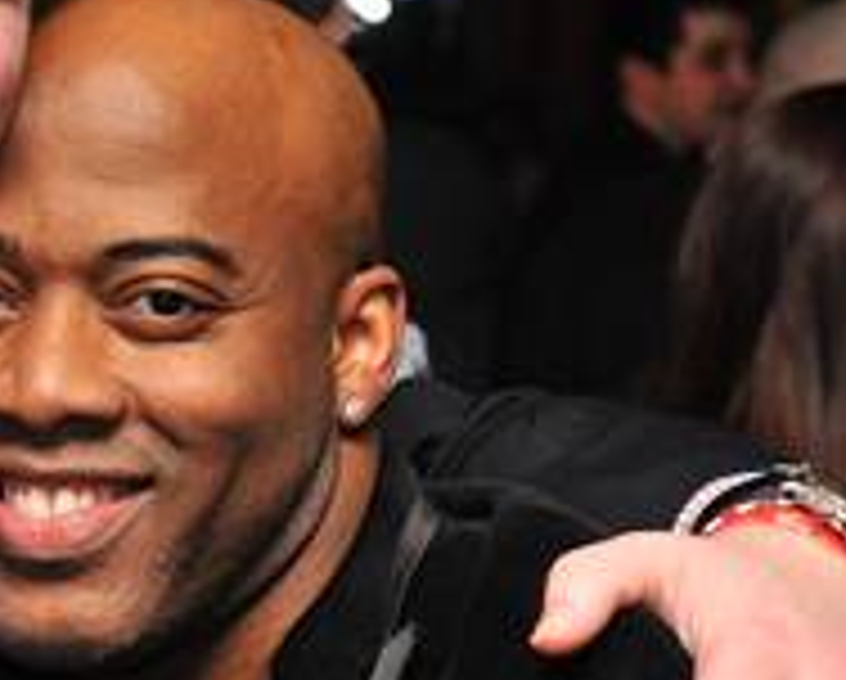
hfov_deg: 13.7
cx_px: -135
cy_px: 248
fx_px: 3436
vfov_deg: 11.3
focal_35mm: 137
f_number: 5
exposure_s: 1/100
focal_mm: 50
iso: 1600
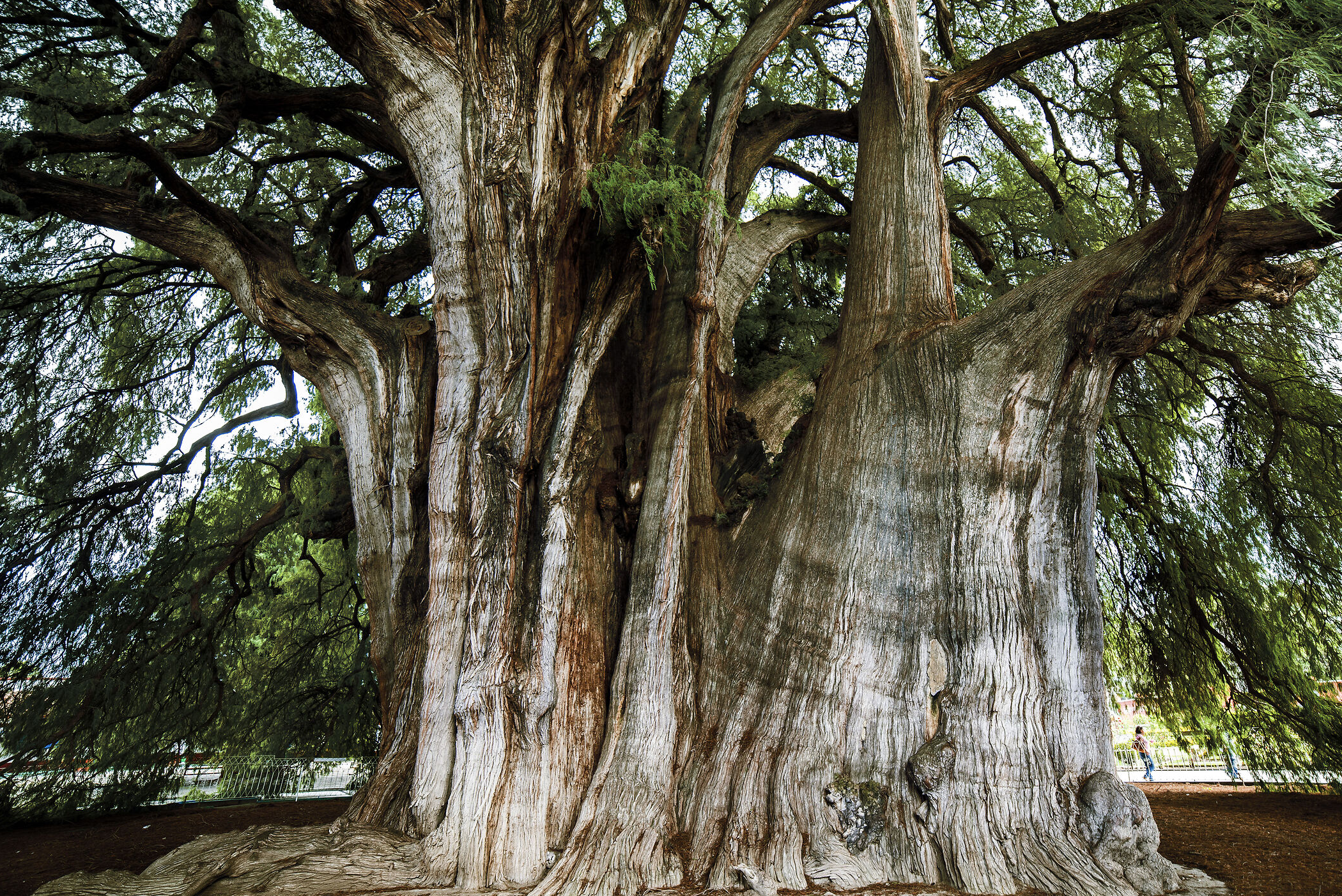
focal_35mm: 16
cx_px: 754
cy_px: 419
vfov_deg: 73.7
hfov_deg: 96.2
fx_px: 597
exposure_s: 1/40
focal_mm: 14
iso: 200
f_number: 3.5
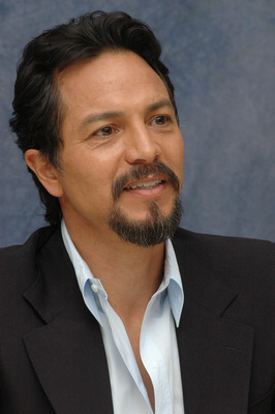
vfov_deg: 12.2
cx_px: 138
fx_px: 1928
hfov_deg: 8.2
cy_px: 207
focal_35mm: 168
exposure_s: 1/1000
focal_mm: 112
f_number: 7.1
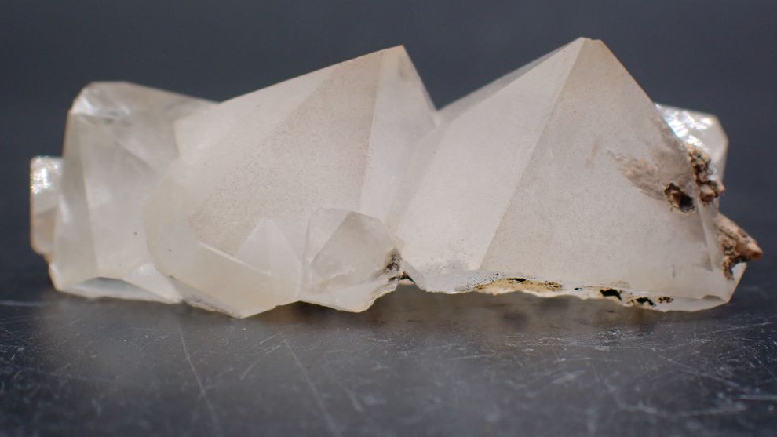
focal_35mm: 110
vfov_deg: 11.0
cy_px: 168
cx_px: 388
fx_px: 2266
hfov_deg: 19.5
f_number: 4.9
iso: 250
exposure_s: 1/400
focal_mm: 18
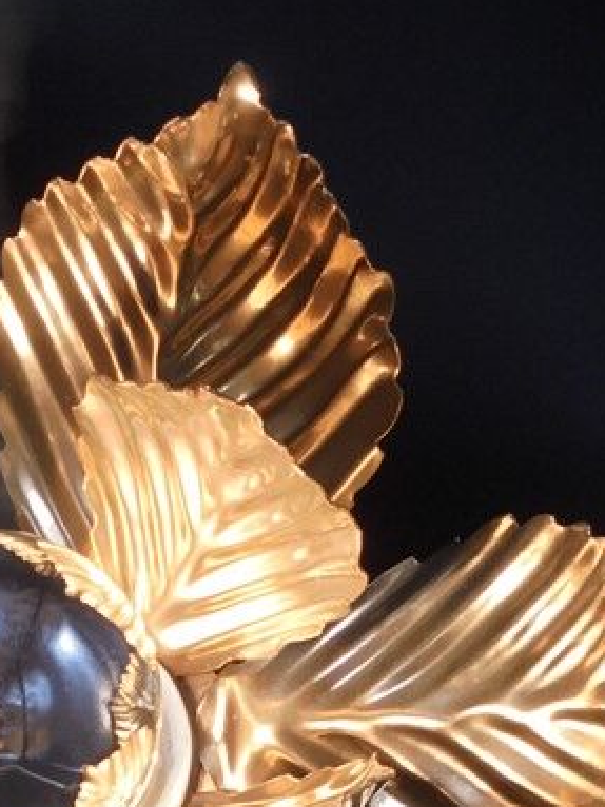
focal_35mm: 80
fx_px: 1865
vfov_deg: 24.1
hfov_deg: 18.1
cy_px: 634
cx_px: 47
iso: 100
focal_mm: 6.1
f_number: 4
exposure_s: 1/100
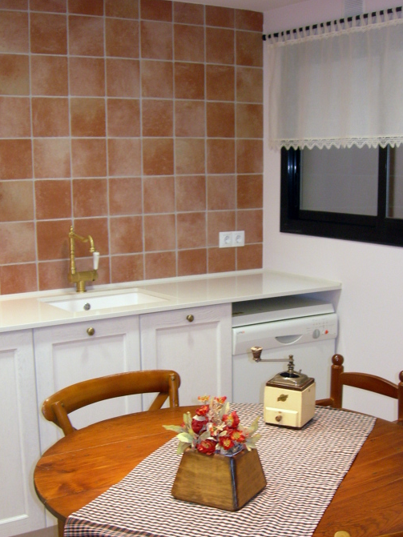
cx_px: 223
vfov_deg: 37.2
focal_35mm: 51
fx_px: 792
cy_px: 344
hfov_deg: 28.5
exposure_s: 1/31.4
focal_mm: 7.8
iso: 115
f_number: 2.8
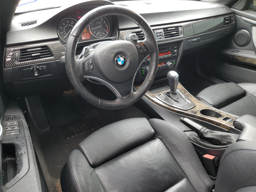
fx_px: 192
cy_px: 96
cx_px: 128
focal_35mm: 26
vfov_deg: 53.1
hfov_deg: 67.3
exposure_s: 1/60.2
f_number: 1.5
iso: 57
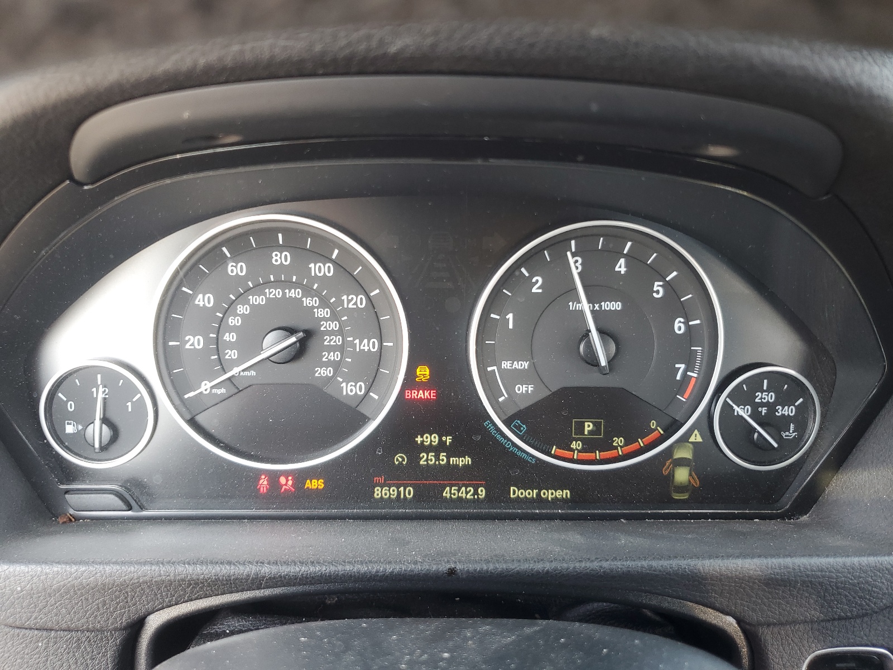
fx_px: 671
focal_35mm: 26
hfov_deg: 67.3
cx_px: 446
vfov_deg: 53.1
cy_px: 335
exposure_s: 1/60.2
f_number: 1.5
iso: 51
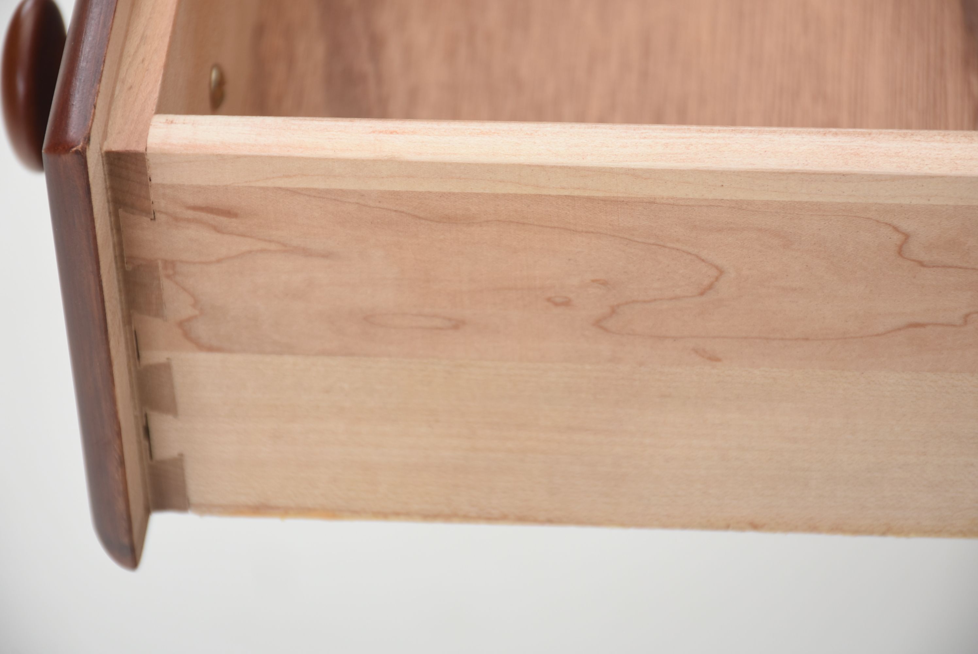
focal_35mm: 210
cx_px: 489
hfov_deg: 9.8
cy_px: 327
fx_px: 5709
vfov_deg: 6.6
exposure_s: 1/160
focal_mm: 140
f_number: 8
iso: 200
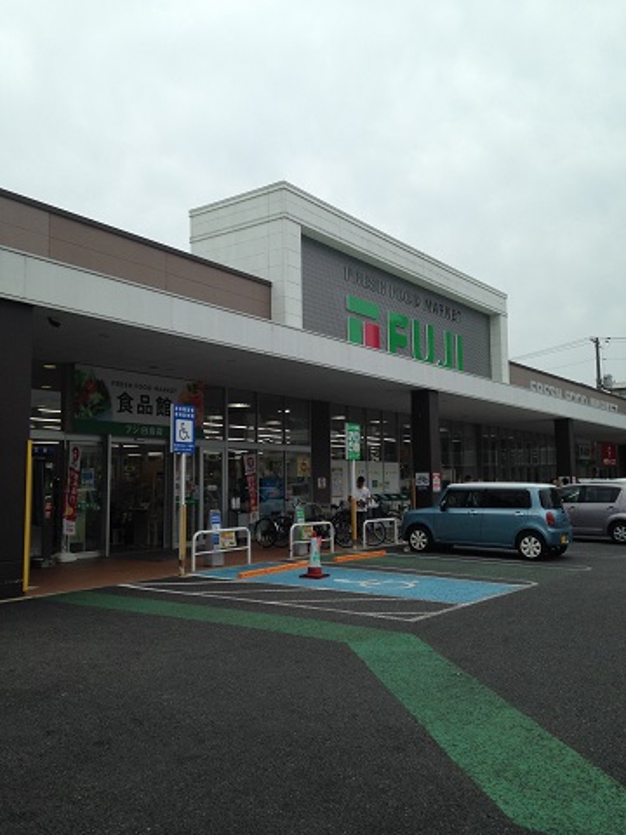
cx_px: 313
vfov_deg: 55.4
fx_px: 796
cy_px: 418
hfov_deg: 42.9
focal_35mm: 33
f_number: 2.4
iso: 50
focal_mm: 4.12
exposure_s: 1/661
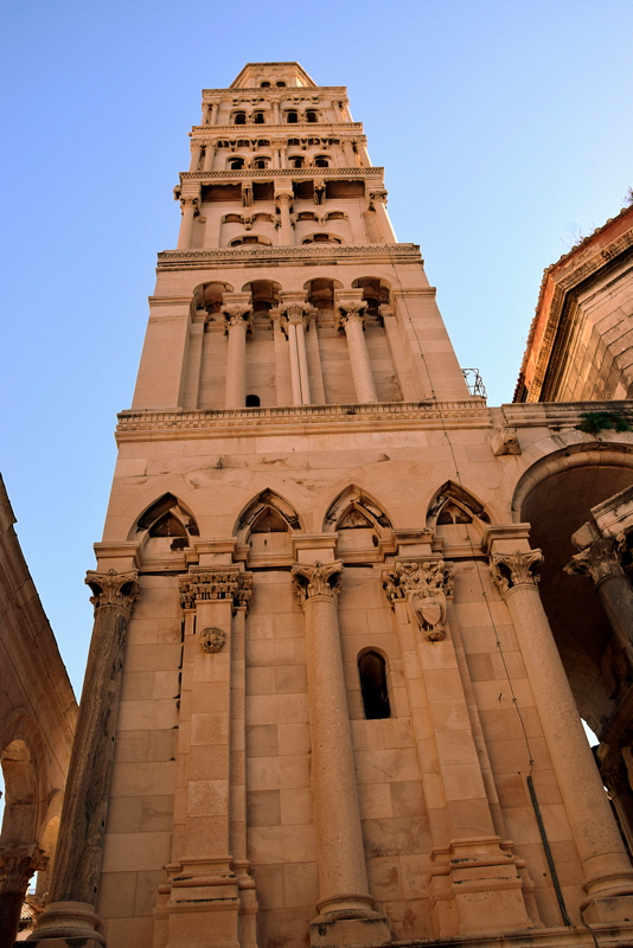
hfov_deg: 48.0
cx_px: 316
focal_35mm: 27
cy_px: 474
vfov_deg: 67.4
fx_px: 711
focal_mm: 18
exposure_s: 1/200
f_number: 10
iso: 400
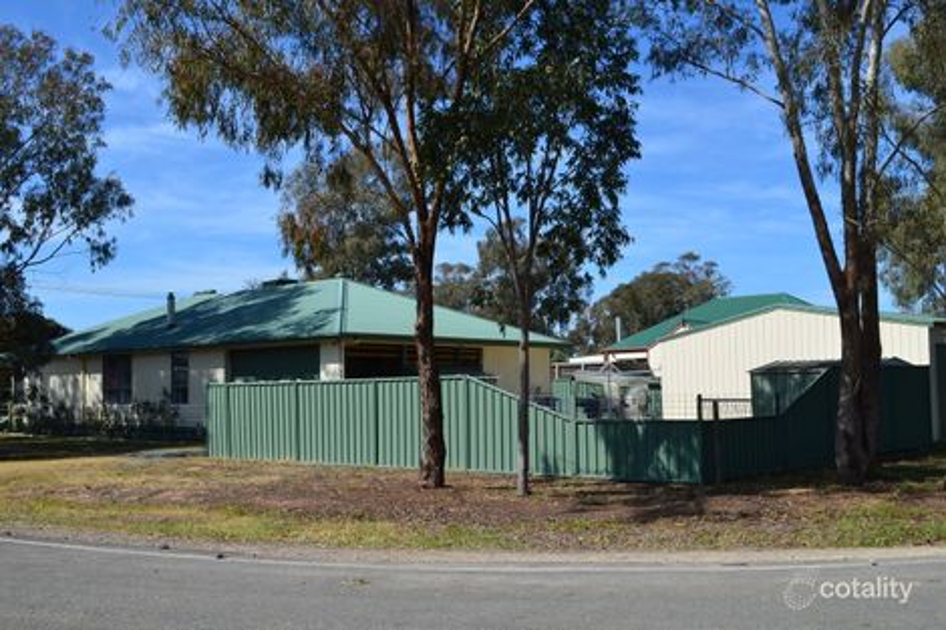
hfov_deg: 53.1
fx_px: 946
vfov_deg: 36.8
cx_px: 473
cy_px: 315
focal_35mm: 36
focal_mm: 24
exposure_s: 1/125
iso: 100
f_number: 11
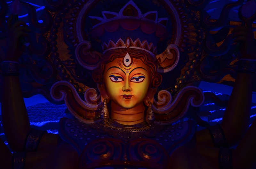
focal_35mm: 158
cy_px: 84
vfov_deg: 8.7
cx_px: 128
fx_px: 1118
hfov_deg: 13.1
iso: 500
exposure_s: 1/60
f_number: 5.6
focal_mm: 105
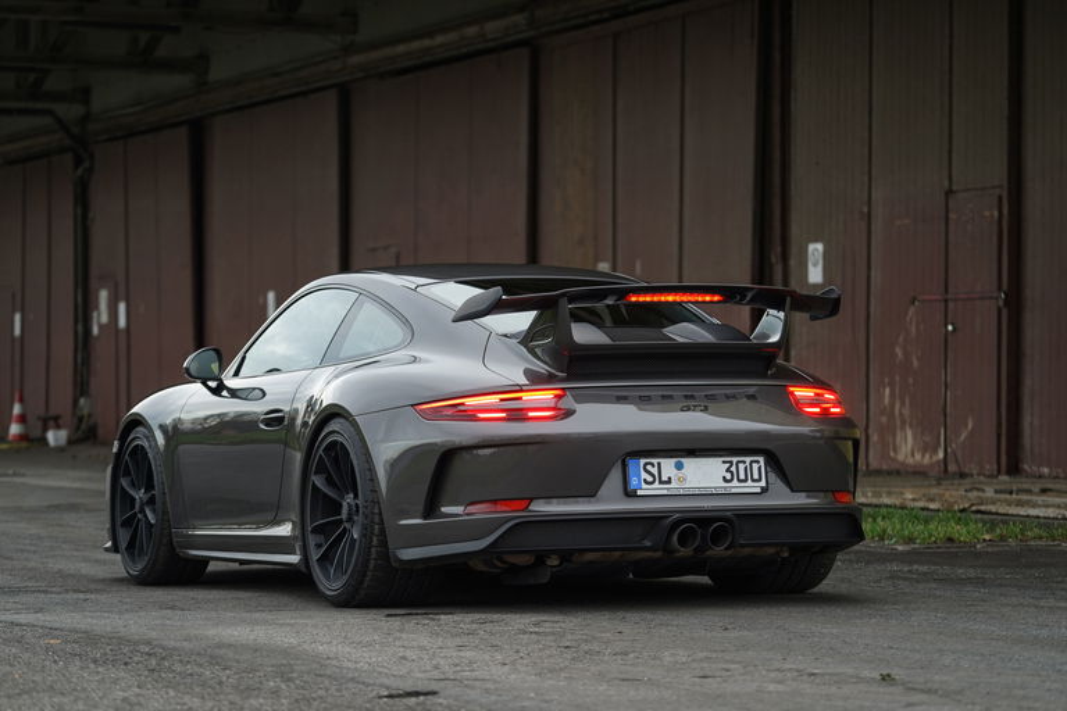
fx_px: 3438
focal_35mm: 116
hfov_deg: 17.6
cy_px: 356
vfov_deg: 11.8
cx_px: 534
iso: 200
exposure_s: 1/125
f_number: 4
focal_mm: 116
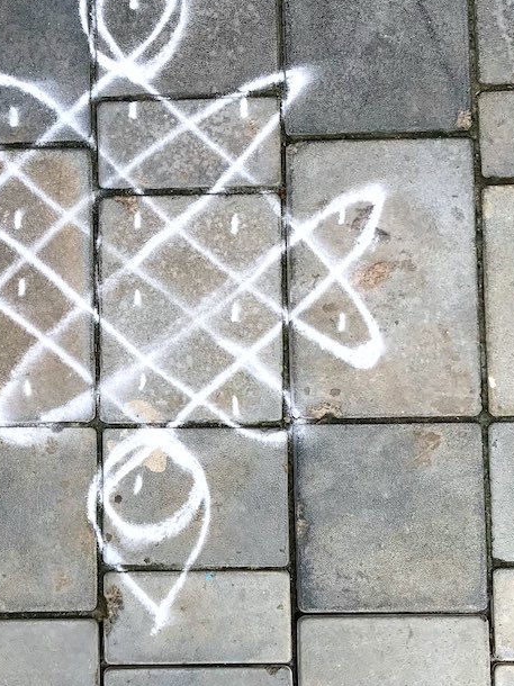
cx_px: 134
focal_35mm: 49
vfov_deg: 38.6
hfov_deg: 29.2
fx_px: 971
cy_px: 443
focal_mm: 3.99
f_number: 1.8
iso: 20
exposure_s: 1/598
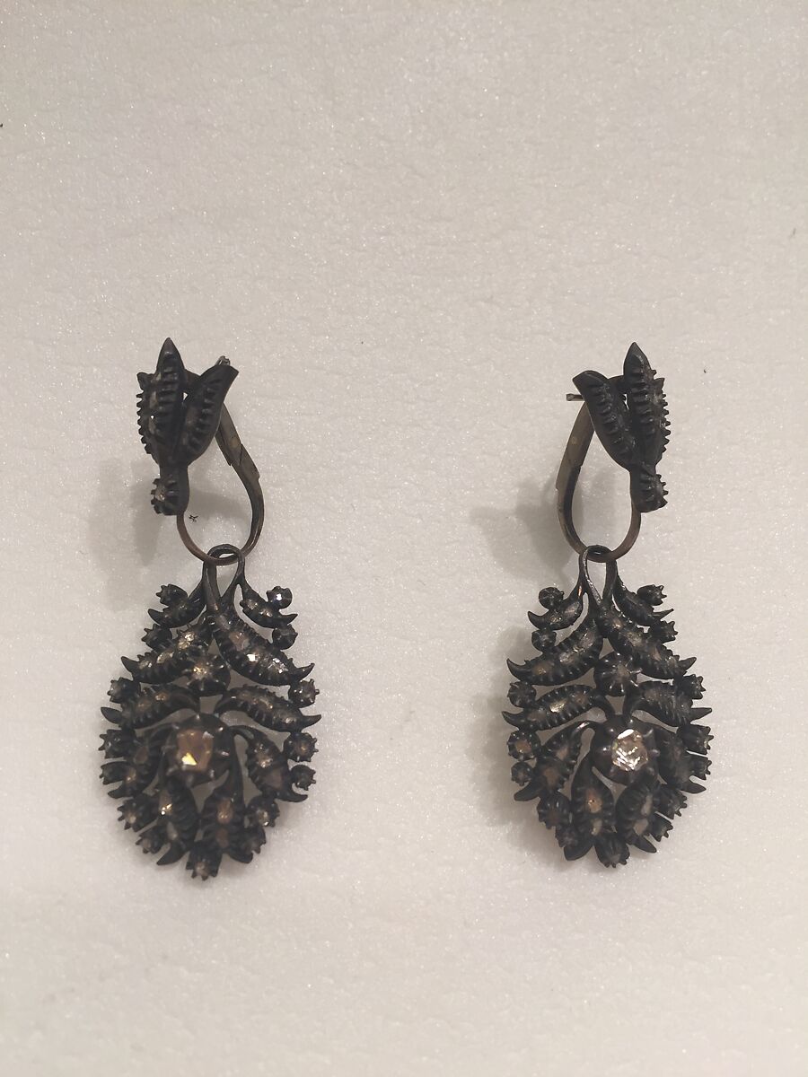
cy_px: 538
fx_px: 903
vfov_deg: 61.7
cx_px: 404
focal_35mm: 29
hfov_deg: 48.2
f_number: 2.2
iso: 40
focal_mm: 4.15
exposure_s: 1/60
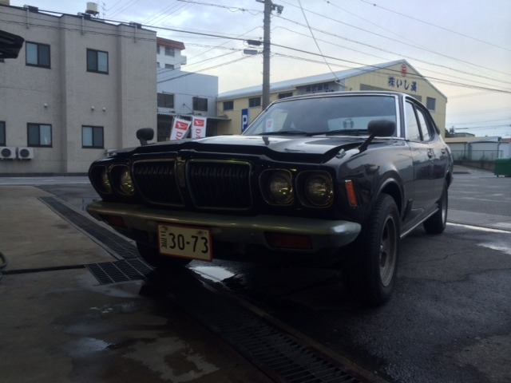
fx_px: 443
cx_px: 256
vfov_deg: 46.8
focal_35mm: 30
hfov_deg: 60.0
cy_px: 192
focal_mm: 4.12
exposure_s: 1/40
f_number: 2.2
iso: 40
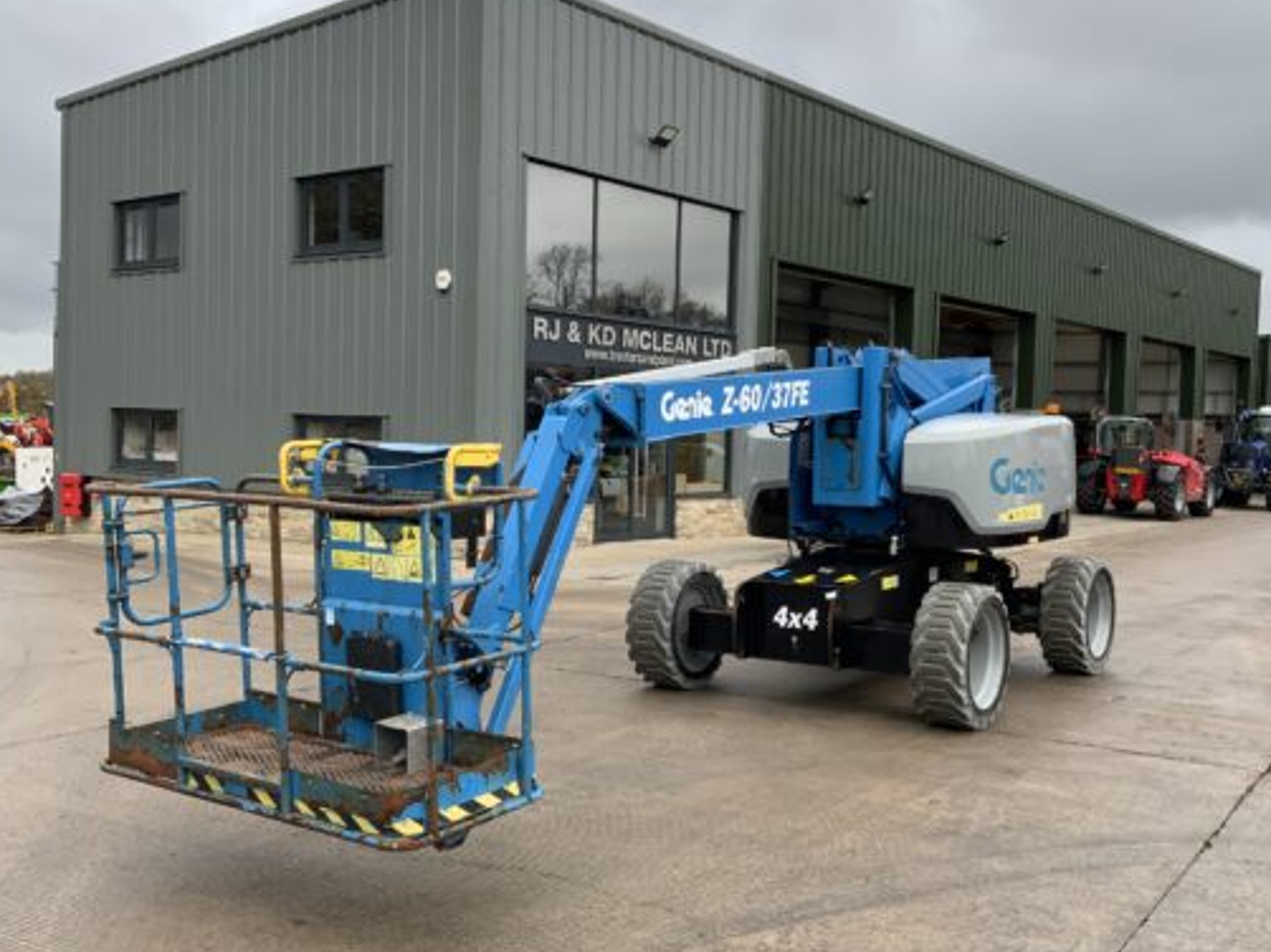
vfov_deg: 38.6
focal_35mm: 37
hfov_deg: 50.1
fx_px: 1358
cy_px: 489
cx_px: 706
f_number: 1.8
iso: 16
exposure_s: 1/342
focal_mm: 3
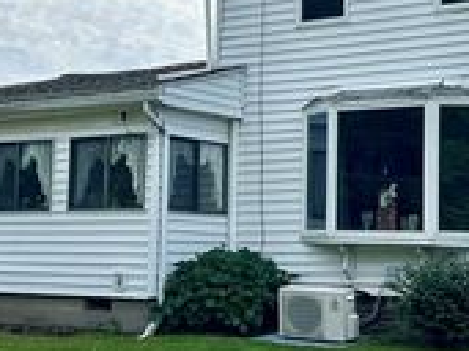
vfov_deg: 19.3
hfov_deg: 25.6
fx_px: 1029
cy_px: 138
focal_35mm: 76
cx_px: 277
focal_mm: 5.7
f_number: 1.5
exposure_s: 1/7463
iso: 50
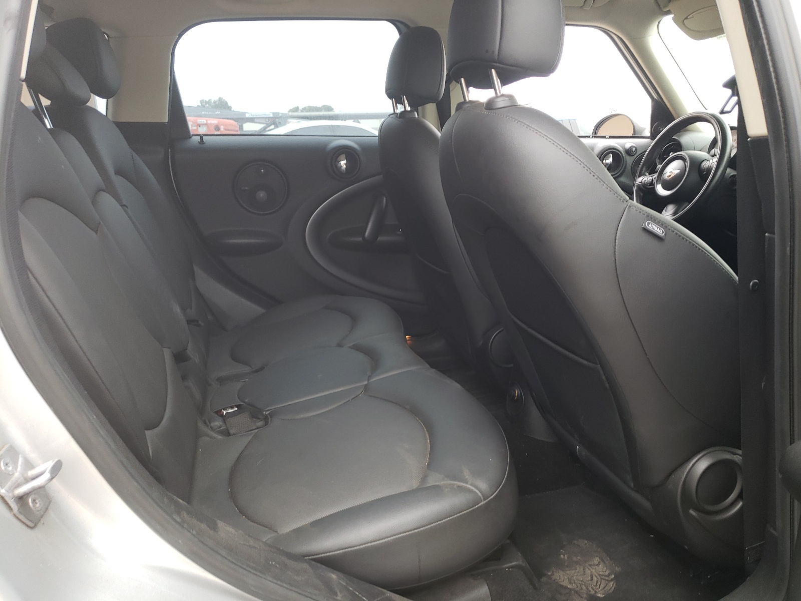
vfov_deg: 53.1
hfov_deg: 67.3
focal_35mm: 26
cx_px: 400
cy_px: 300
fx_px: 602
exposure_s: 1/120
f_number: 1.5
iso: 79
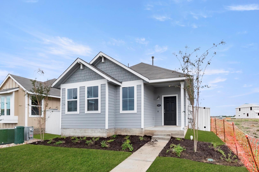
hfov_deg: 53.2
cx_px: 130
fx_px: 259
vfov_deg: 36.8
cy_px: 86
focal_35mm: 36
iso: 400
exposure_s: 1/1250
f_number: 8
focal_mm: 24
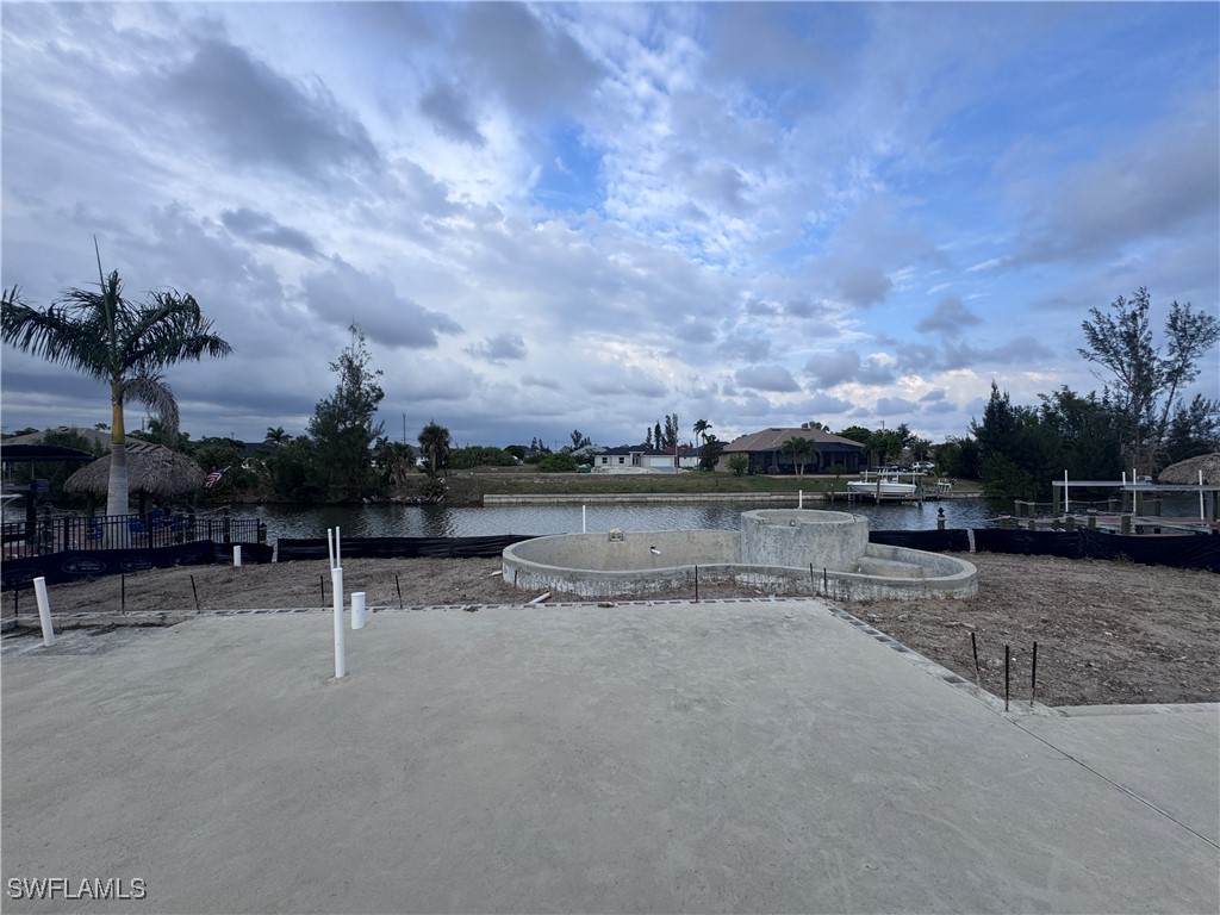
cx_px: 610
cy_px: 458
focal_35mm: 14
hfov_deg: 102.1
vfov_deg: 85.7
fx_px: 493
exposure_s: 1/910
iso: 50
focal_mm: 2.22
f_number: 2.2
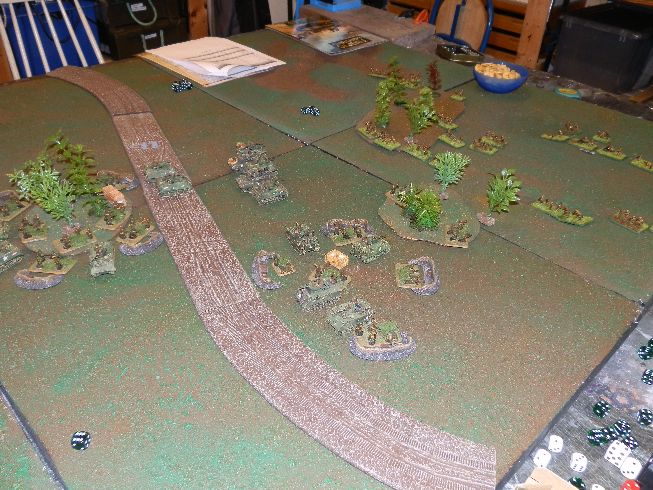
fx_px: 528
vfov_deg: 49.7
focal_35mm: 28
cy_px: 245
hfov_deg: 63.4
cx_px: 326
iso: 100
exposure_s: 1/30
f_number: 3.1
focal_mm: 5
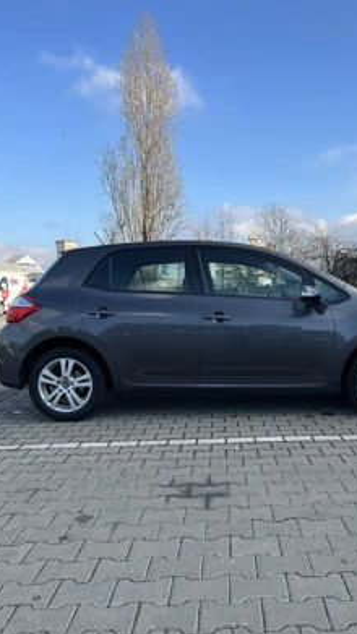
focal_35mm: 29
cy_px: 323
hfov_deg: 39.8
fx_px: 488
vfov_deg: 66.1
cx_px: 234
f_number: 1.6
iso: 50
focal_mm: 5.1
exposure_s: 1/1776
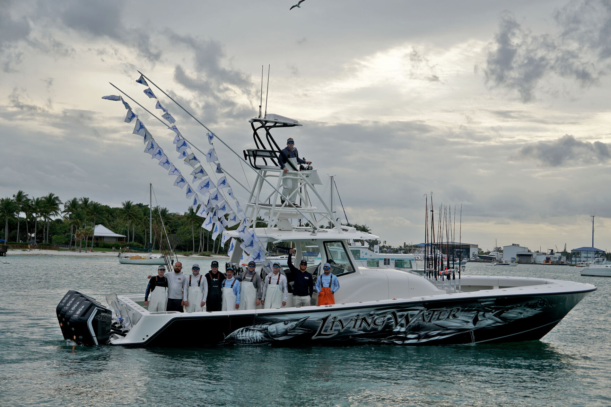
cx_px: 306
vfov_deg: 20.6
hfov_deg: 30.5
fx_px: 1120
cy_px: 204
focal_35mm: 66
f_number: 5
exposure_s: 1/320
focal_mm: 44
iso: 100
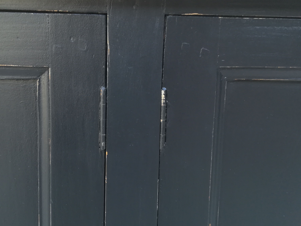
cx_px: 118
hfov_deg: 53.5
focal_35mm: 34
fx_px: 296
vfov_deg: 41.7
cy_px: 97
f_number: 2.2
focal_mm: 3.83
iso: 160
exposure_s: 1/33.3
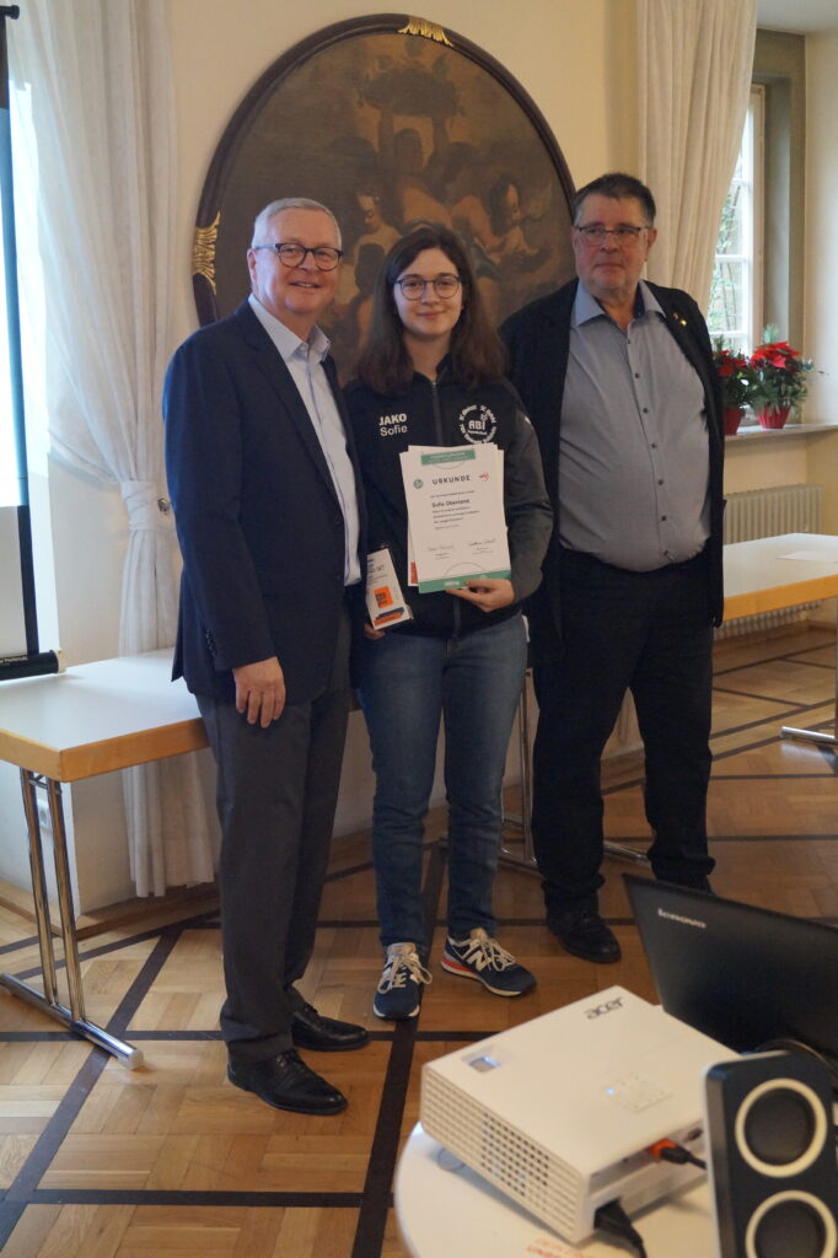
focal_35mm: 42
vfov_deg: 46.4
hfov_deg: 31.9
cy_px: 629
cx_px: 419
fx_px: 1467
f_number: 4.5
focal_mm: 28
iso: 3200
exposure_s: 1/80
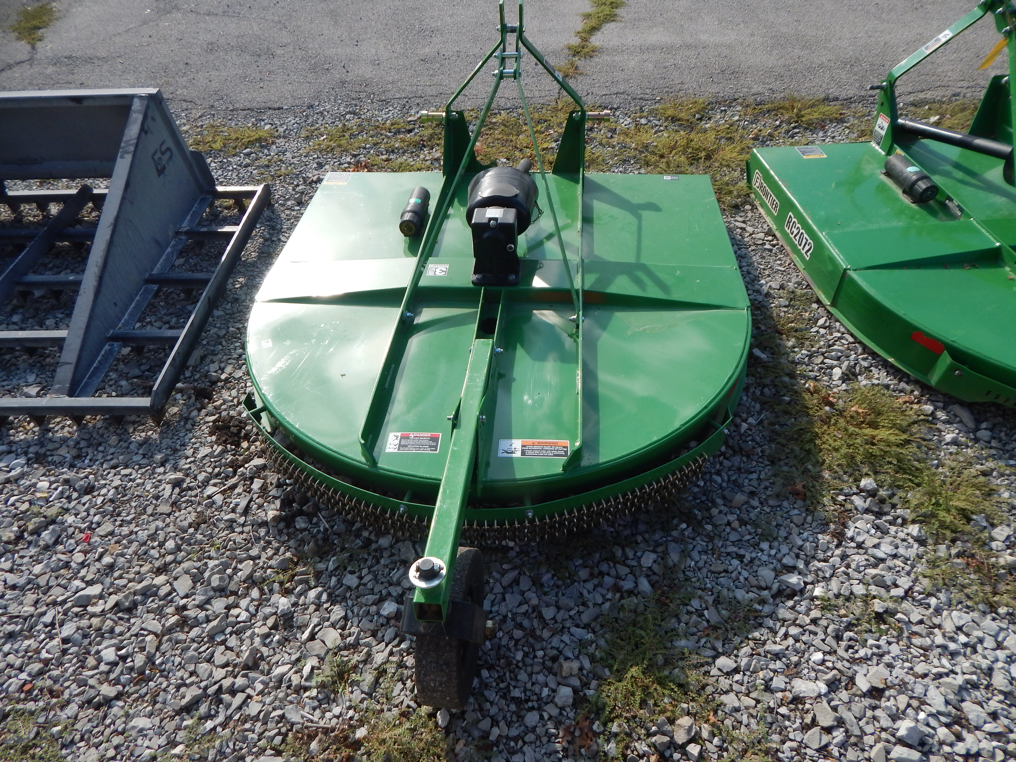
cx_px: 508
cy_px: 381
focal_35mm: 22
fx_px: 646
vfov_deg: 61.1
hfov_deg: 76.4
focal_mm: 4
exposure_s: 1/800
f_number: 3
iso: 125
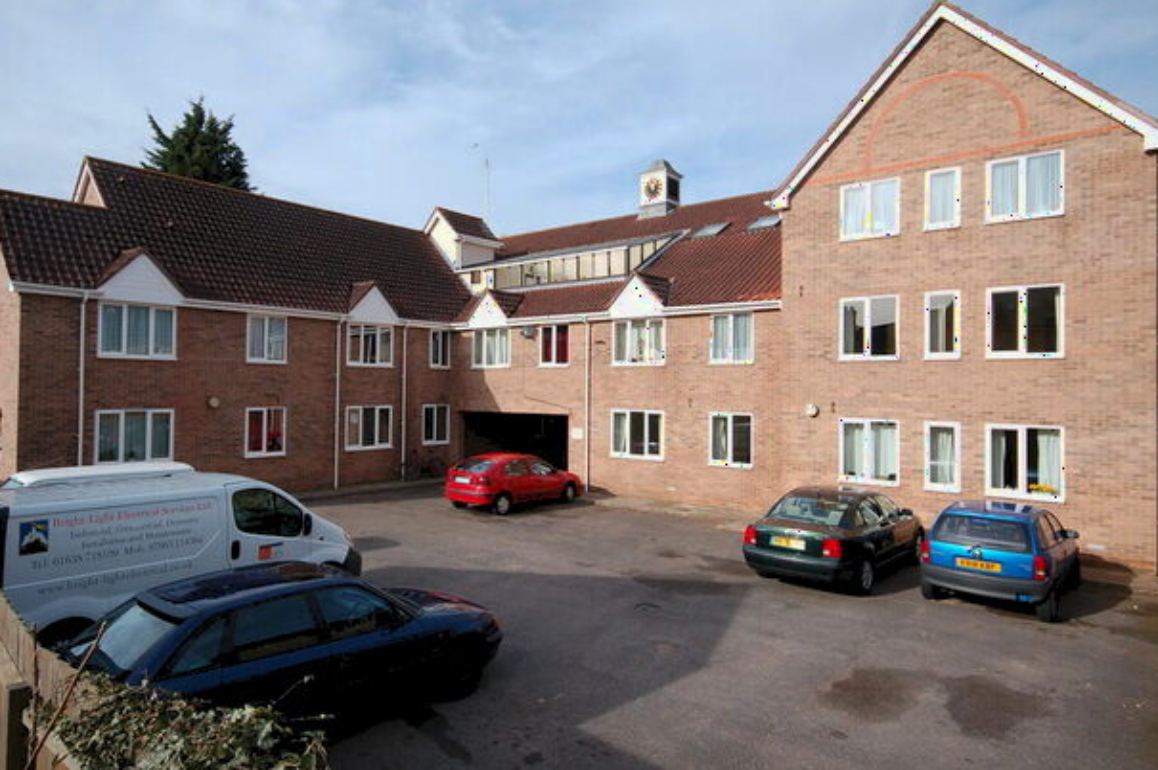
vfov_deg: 55.9
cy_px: 375
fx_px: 725
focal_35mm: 23
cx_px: 538
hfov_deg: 77.1
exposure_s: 1/320
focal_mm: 13
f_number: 9
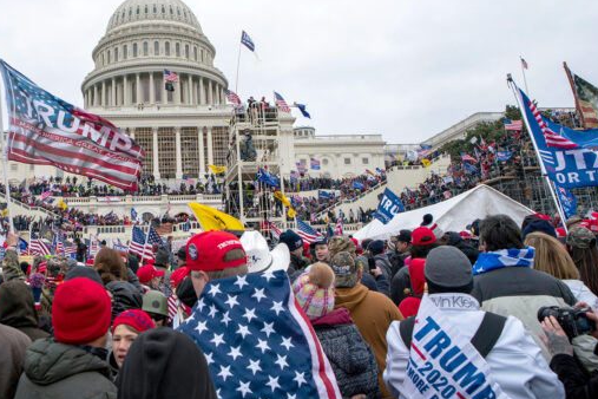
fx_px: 615
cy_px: 120
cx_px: 166
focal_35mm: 37
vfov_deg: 35.4
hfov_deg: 50.2
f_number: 8
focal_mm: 25
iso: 1000
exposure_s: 1/400
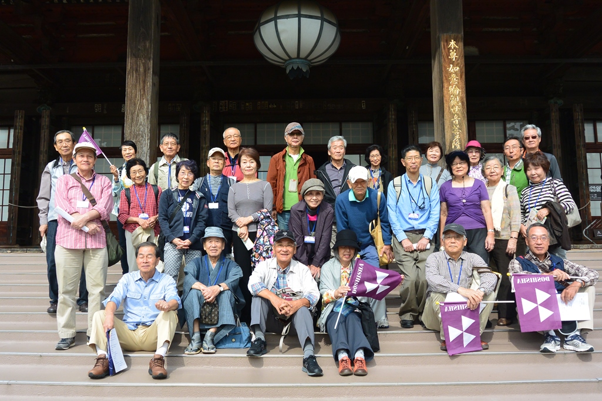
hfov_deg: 55.8
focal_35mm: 34
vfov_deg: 38.9
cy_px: 200
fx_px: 568
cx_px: 301
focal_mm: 12.7
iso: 160
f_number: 4.5
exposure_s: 1/640
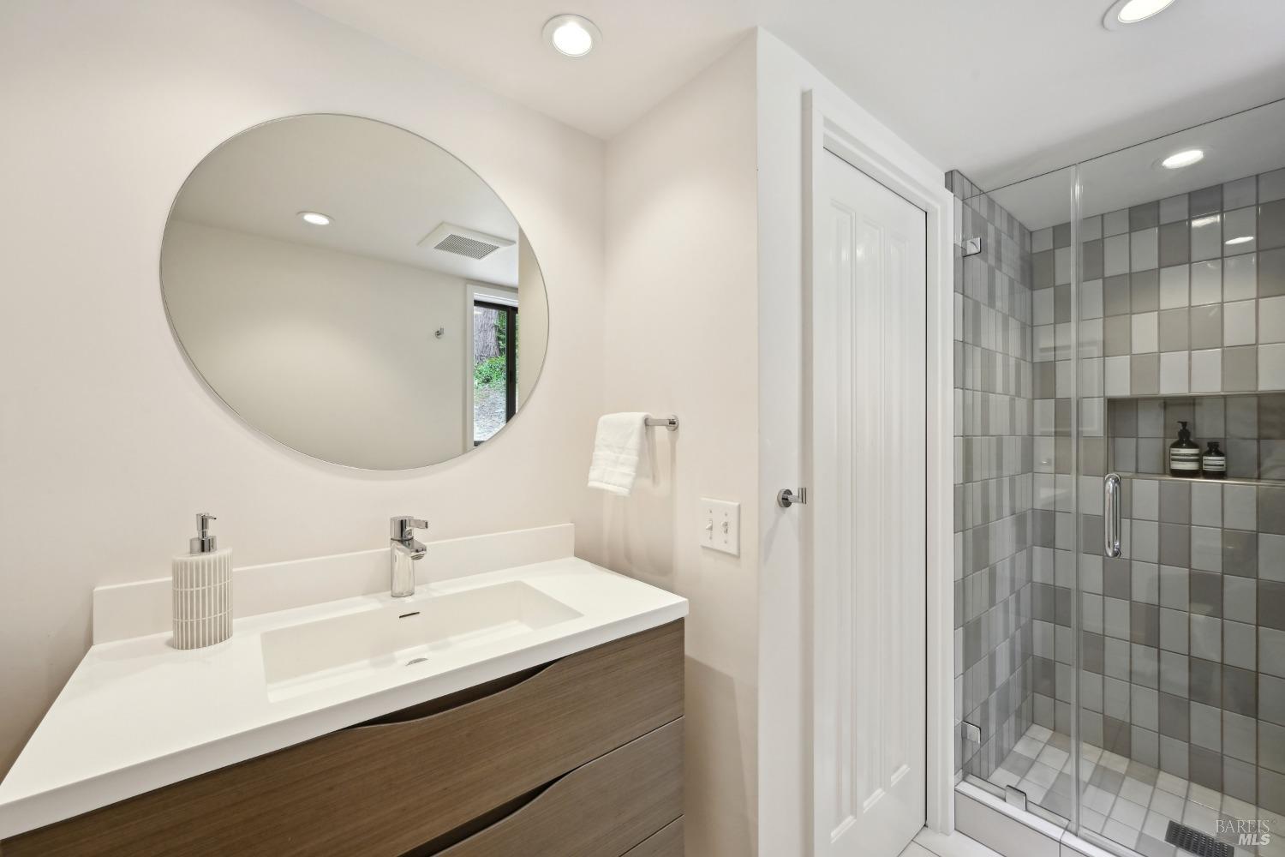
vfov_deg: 81.2
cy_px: 428
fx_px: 500
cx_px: 642
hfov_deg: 104.3
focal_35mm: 14
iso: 800
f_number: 10
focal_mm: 14
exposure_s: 1/25
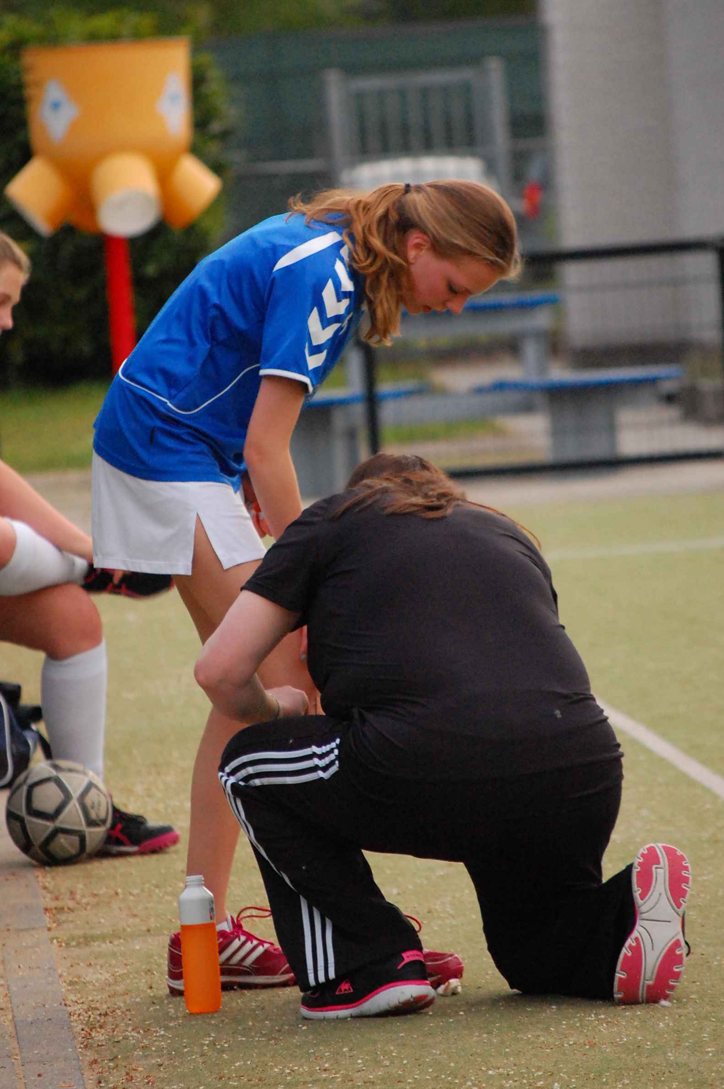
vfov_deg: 8.3
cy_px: 544
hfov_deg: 5.5
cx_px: 362
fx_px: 7480
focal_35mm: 248
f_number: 5.3
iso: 1600
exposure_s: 1/640
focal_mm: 165
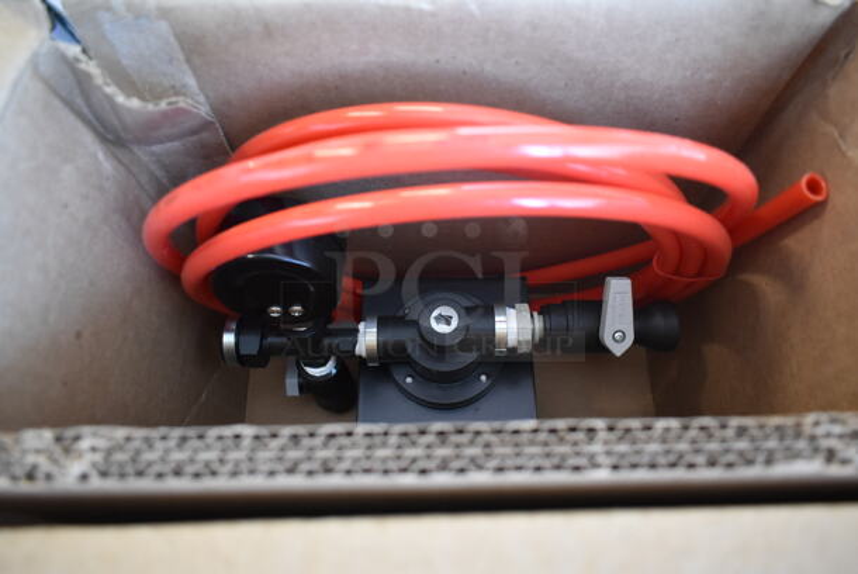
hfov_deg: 67.3
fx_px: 644
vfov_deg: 48.0
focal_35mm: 27
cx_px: 429
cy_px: 287
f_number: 3.5
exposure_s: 1/30
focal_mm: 18
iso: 1100
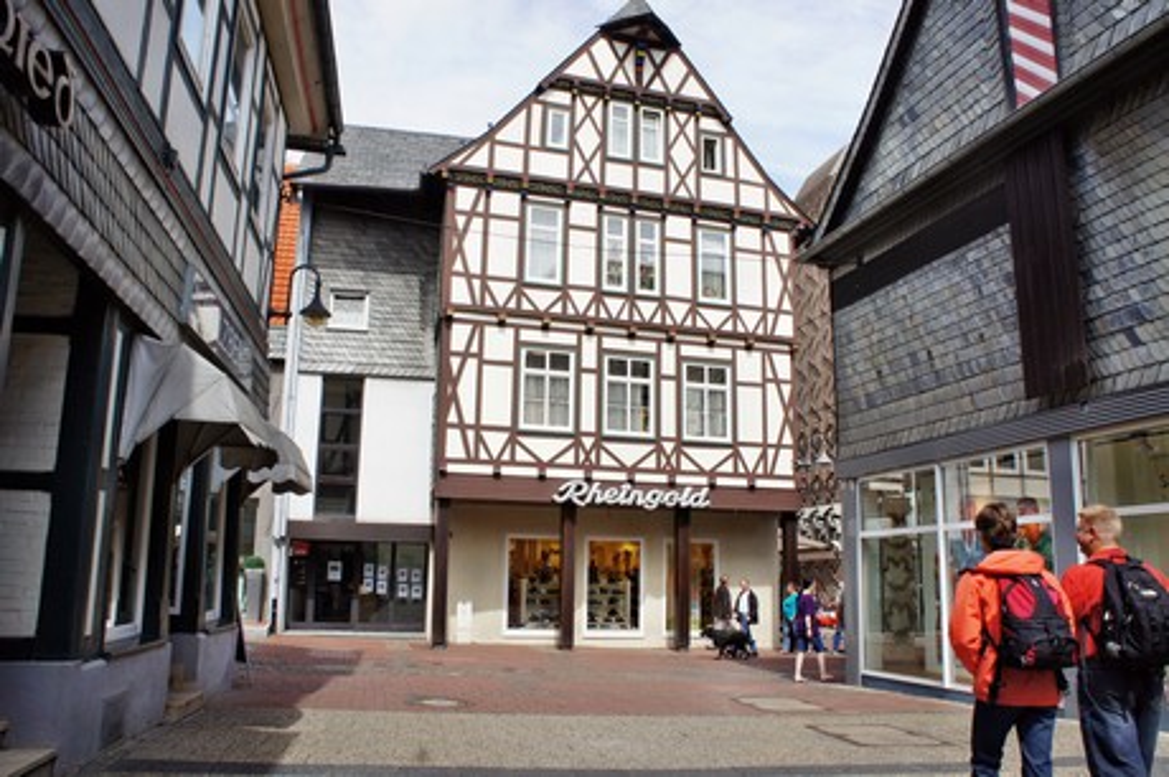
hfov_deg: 67.4
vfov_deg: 47.9
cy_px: 388
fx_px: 876
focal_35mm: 27
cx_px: 584
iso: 200
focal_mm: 18
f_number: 11
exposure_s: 1/160
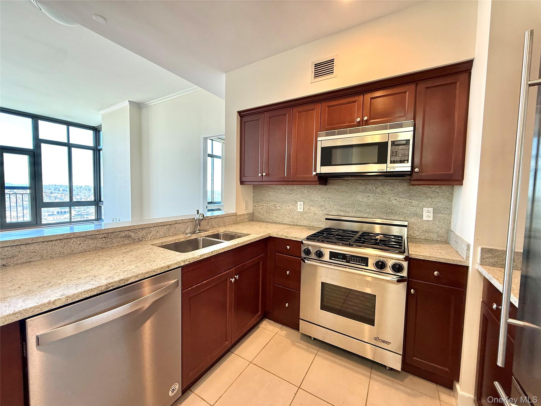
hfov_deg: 102.1
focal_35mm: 14
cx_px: 270
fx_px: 219
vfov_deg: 85.7
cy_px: 203
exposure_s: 1/60
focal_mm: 2.22
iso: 160
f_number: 2.2
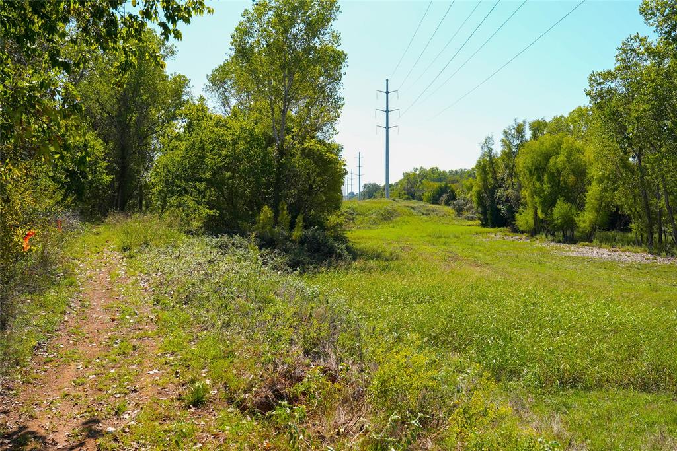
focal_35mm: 33
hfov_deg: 57.2
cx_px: 338
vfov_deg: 40.0
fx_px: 621
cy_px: 226
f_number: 6.3
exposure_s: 1/640
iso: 400
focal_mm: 33
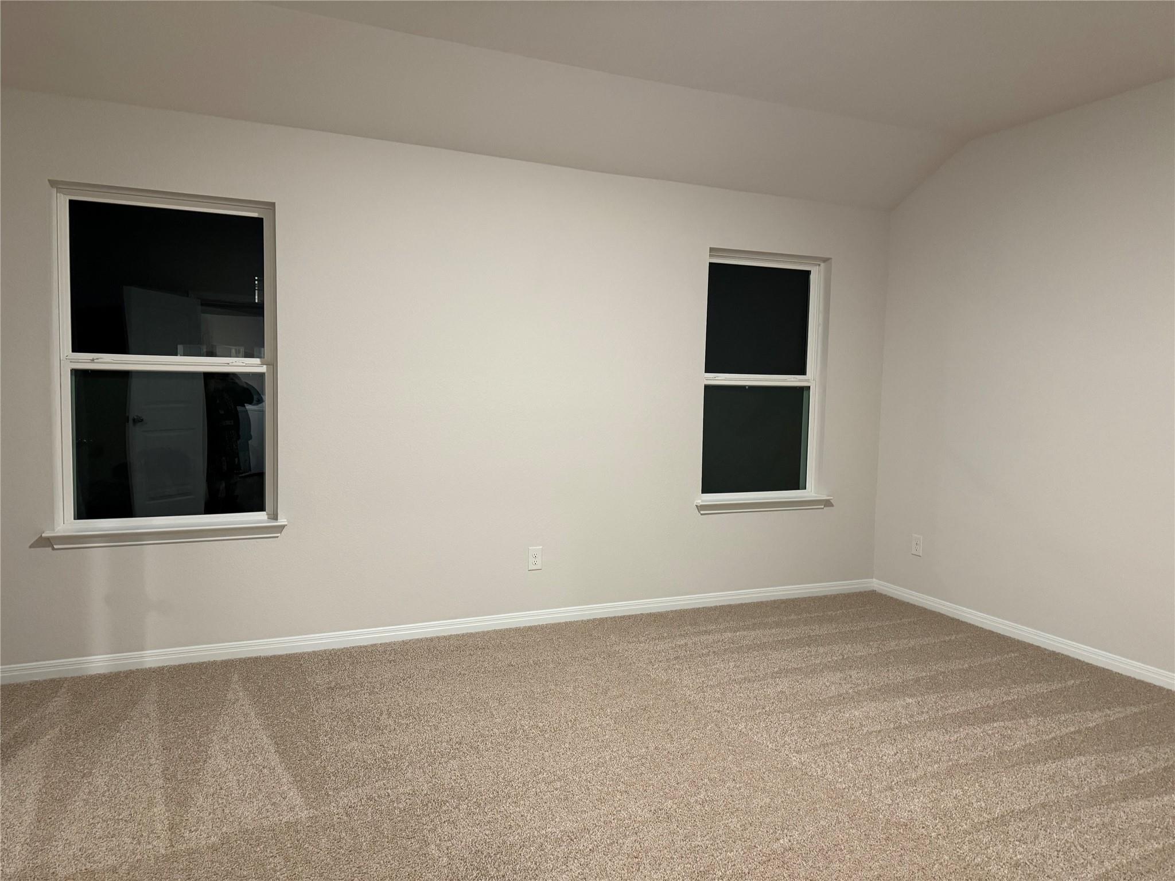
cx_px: 588
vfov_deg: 56.8
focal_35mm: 24
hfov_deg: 71.6
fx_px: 815
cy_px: 440
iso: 400
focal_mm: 6.86
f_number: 1.78
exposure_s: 1/60
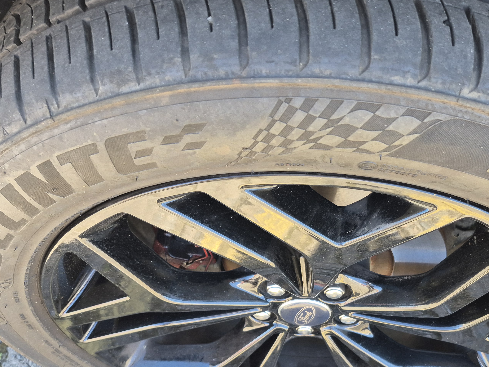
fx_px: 509
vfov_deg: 38.7
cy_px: 270
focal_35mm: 36
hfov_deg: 50.9
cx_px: 301
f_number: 1.8
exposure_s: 1/180
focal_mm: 5.4
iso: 80
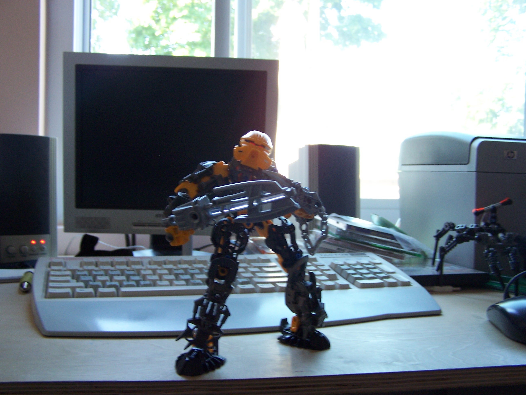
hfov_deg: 49.0
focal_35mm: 38
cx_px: 263
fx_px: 577
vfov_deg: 37.7
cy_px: 198
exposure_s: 1/30
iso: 140
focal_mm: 6.3
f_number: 2.8
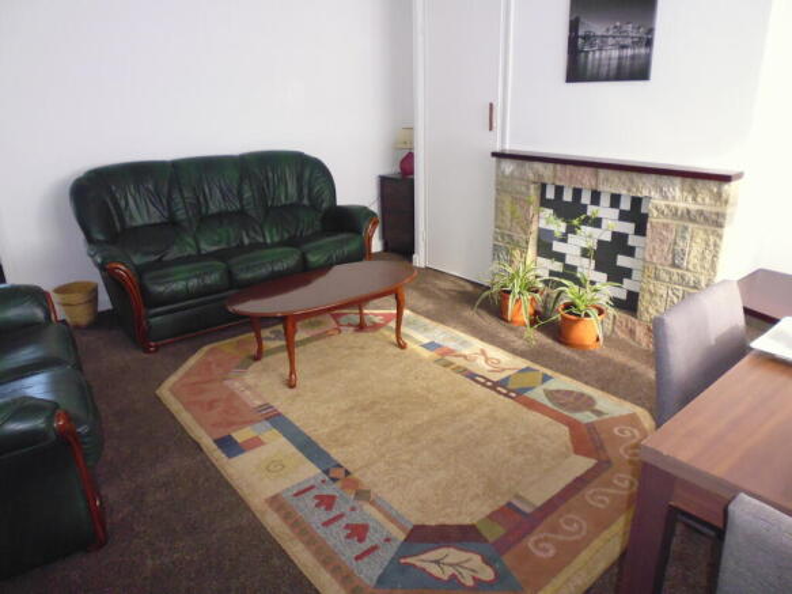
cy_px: 297
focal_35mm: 24
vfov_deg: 56.8
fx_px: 549
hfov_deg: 71.6
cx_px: 396
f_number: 2.8
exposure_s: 1/60
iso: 400
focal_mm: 4.3
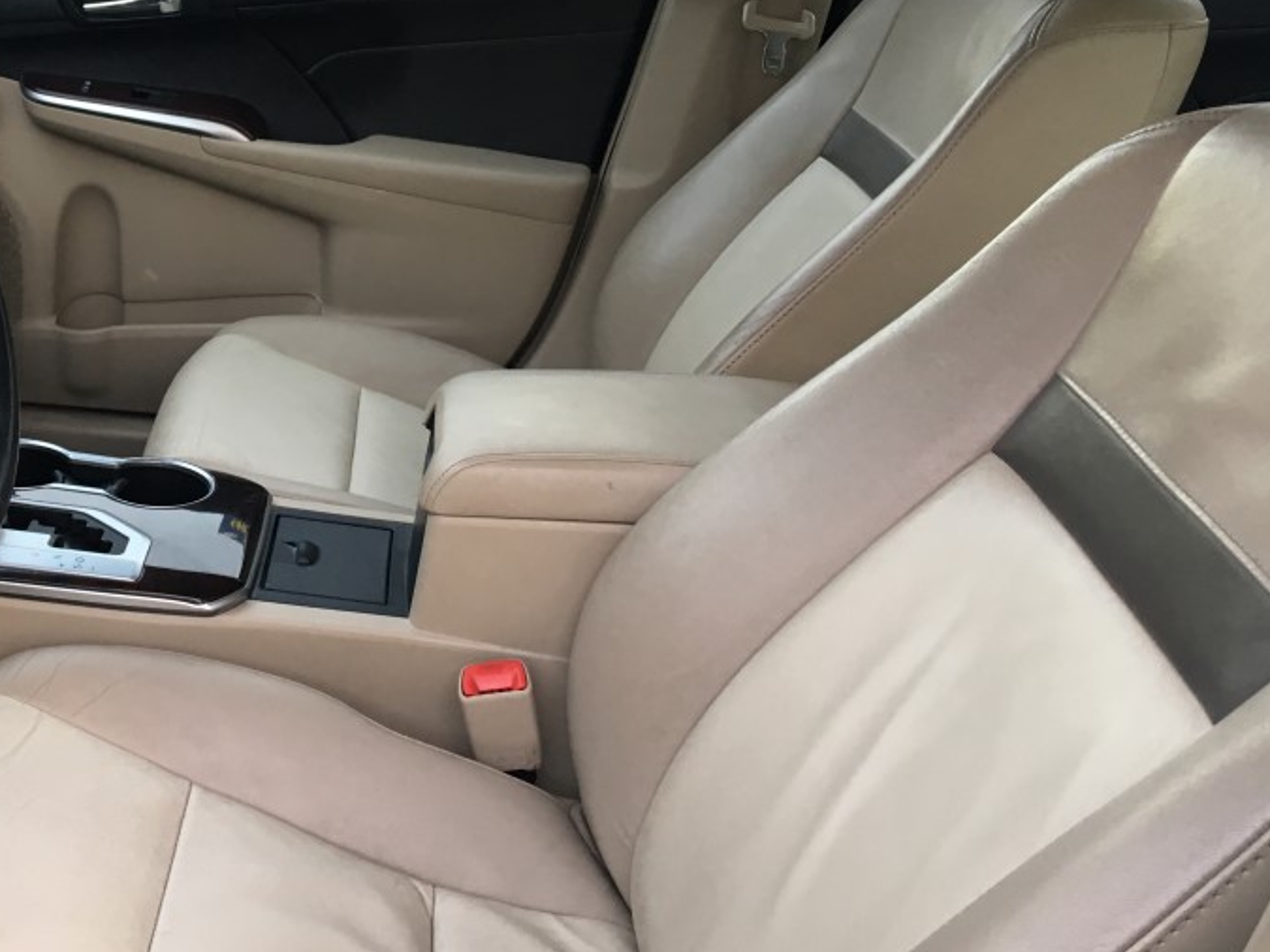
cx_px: 310
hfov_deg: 41.6
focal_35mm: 44
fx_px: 1614
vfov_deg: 32.6
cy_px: 322
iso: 64
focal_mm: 4.15
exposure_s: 1/30
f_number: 2.2
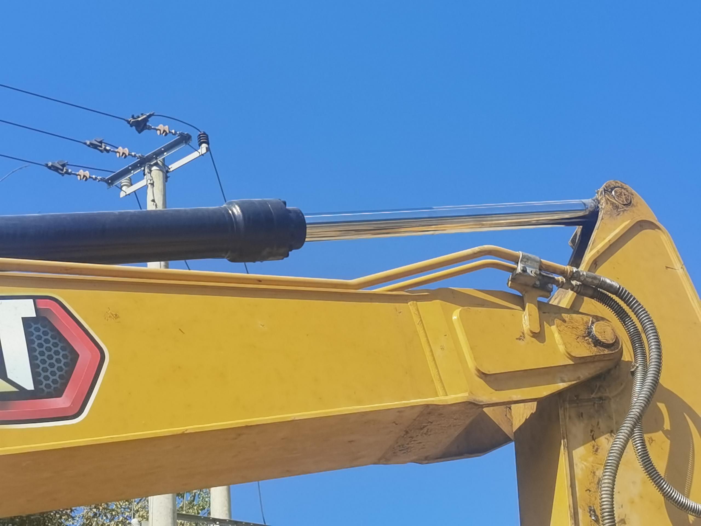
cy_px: 263
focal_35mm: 67
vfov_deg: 21.9
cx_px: 350
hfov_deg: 29.0
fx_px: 1357
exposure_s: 1/5000
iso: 50
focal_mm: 6.71
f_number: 1.9
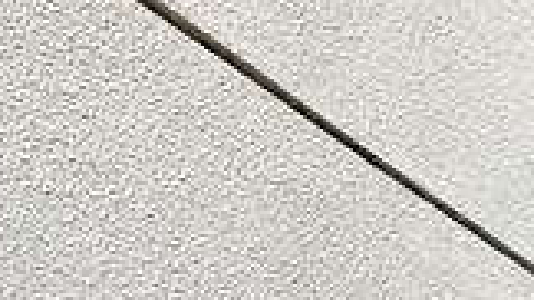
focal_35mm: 66
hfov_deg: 29.9
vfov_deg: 13.0
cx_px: 527
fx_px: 934
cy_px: 750
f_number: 2.2
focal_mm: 2.22
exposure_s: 1/410
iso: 40
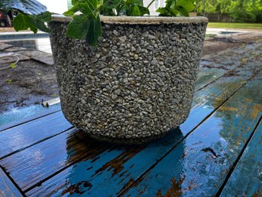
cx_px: 131
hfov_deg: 67.3
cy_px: 98
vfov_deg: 53.0
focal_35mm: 26
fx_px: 197
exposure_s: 1/121
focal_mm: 5.7
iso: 40
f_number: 1.5
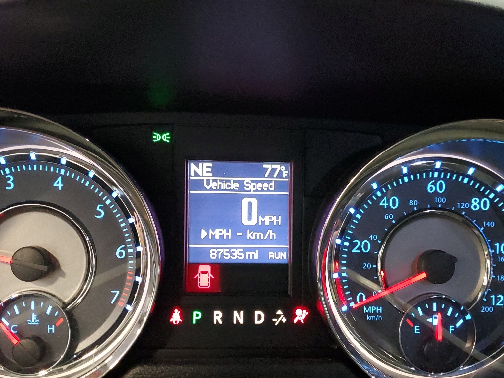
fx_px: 597
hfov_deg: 45.8
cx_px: 269
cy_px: 233
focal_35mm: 41
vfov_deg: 35.0
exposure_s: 1/60.2
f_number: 1.5
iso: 352
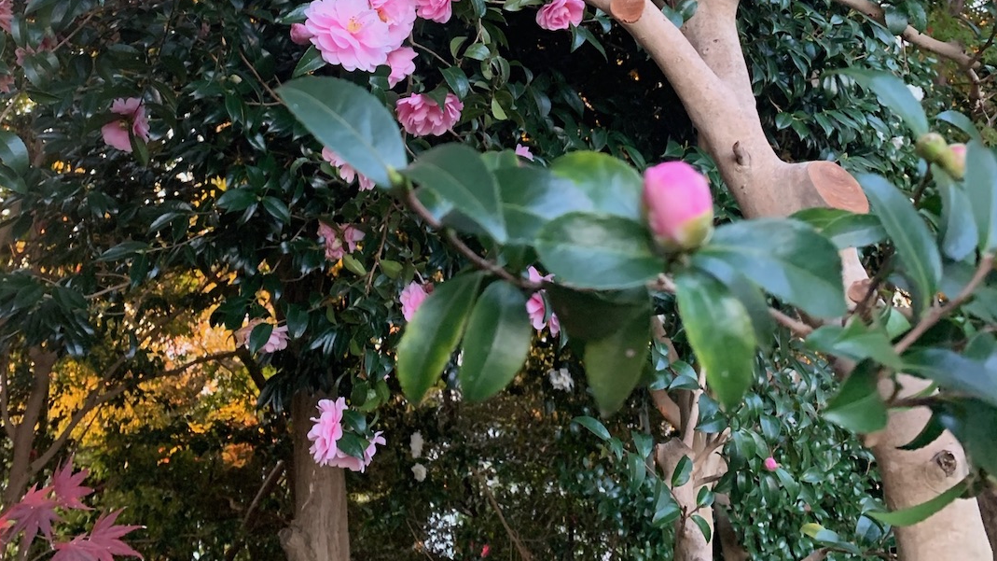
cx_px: 498
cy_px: -39
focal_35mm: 38
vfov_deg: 28.6
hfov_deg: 52.8
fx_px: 1004
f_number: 1.8
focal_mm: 4.25
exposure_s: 1/48
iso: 400
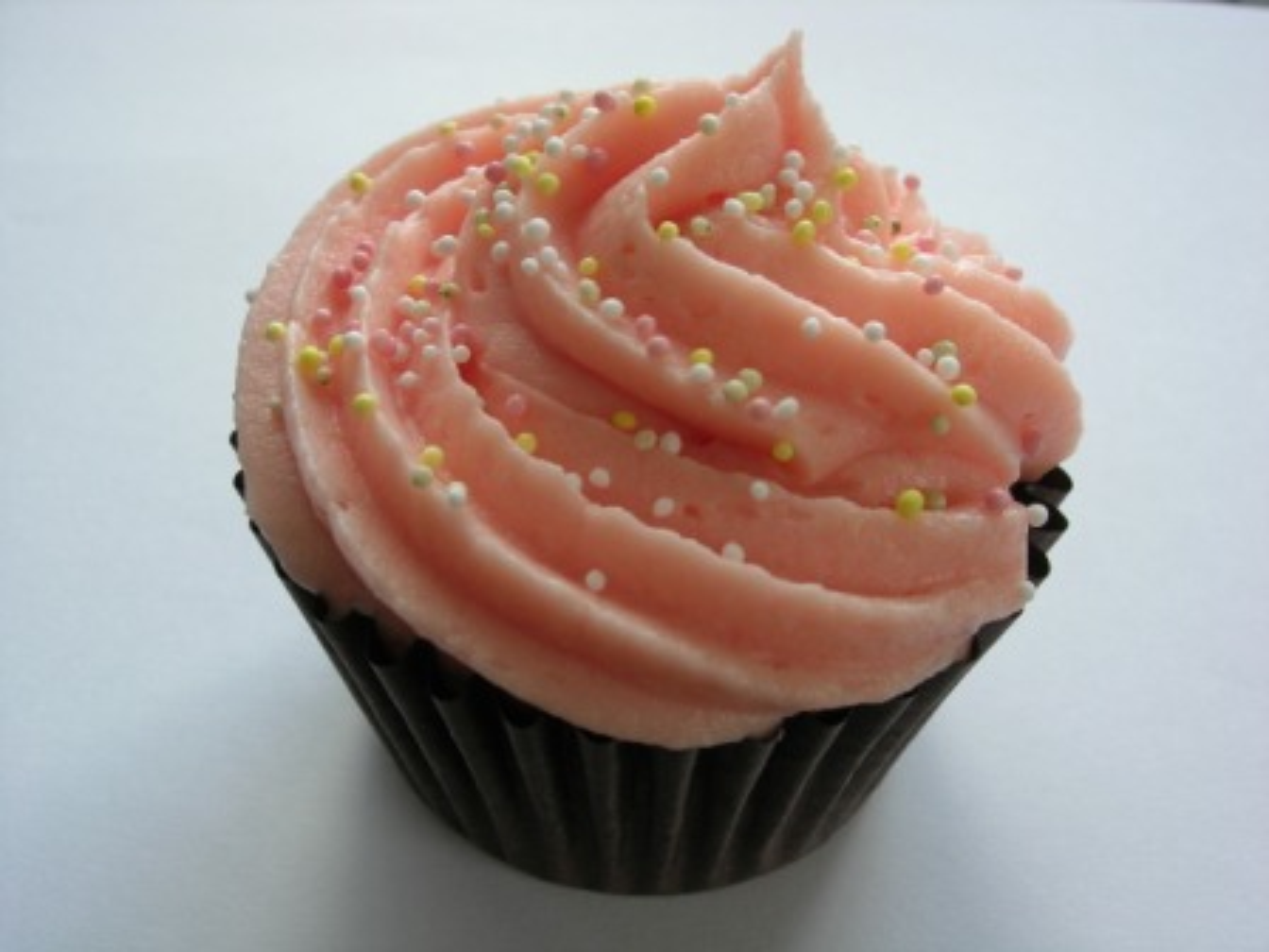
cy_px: 476
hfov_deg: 49.0
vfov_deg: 37.7
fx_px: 1393
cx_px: 634
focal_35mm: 38
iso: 64
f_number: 4.8
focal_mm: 7.8
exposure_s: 1/81
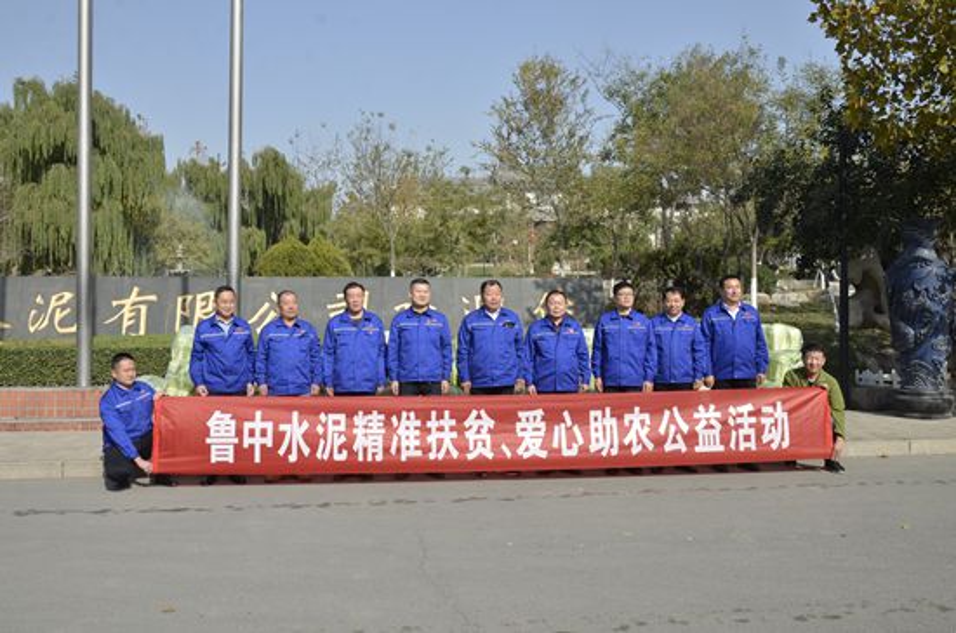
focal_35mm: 33
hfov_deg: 57.3
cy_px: 316
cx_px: 478
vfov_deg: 39.8
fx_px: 874
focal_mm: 22
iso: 320
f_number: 11
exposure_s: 1/500
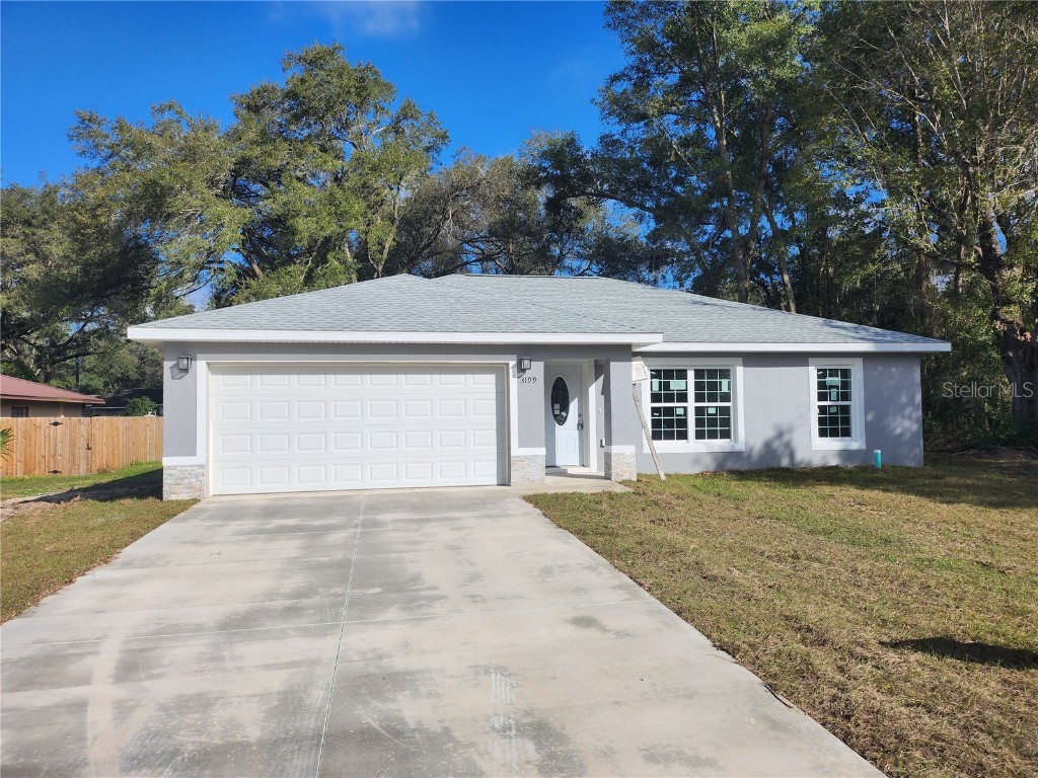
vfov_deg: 56.8
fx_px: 720
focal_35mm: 24
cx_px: 519
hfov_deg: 71.6
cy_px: 389
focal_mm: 5
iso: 50
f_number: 1.8
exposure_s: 1/5243
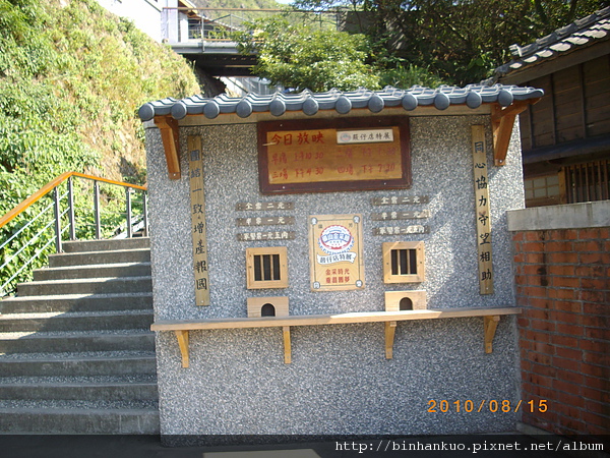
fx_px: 652
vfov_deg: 38.7
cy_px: 229
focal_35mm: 37
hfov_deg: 50.1
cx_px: 305
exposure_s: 1/200
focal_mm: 6.2
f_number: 2.8
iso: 80
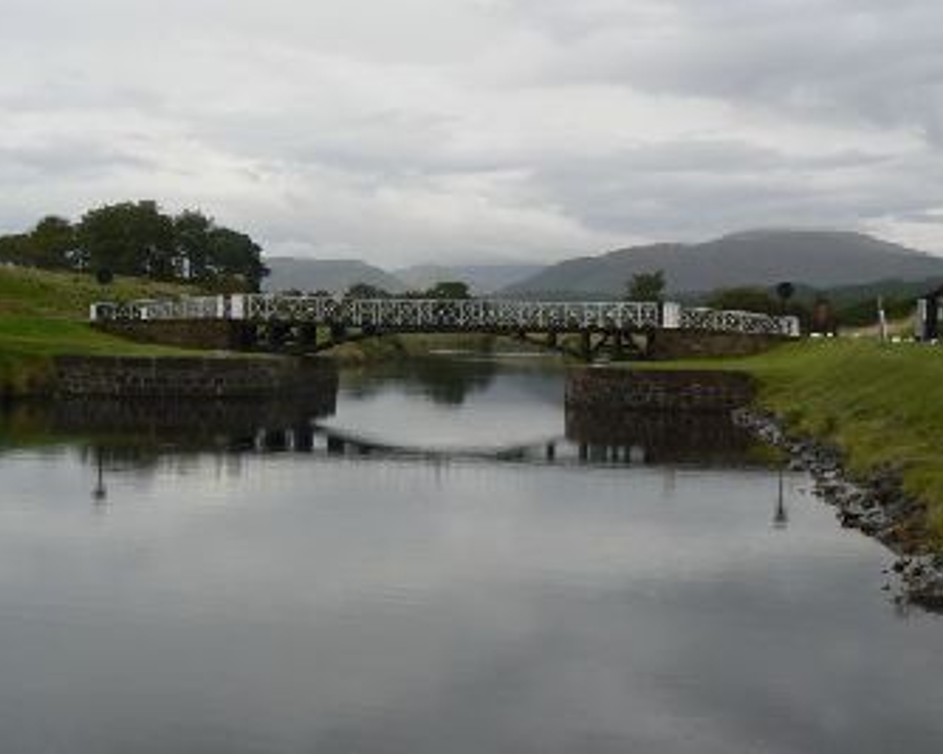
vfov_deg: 25.4
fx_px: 1674
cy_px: 376
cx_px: 463
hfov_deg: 31.5
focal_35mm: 60
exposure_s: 1/160
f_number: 5.6
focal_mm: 9.5
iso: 80
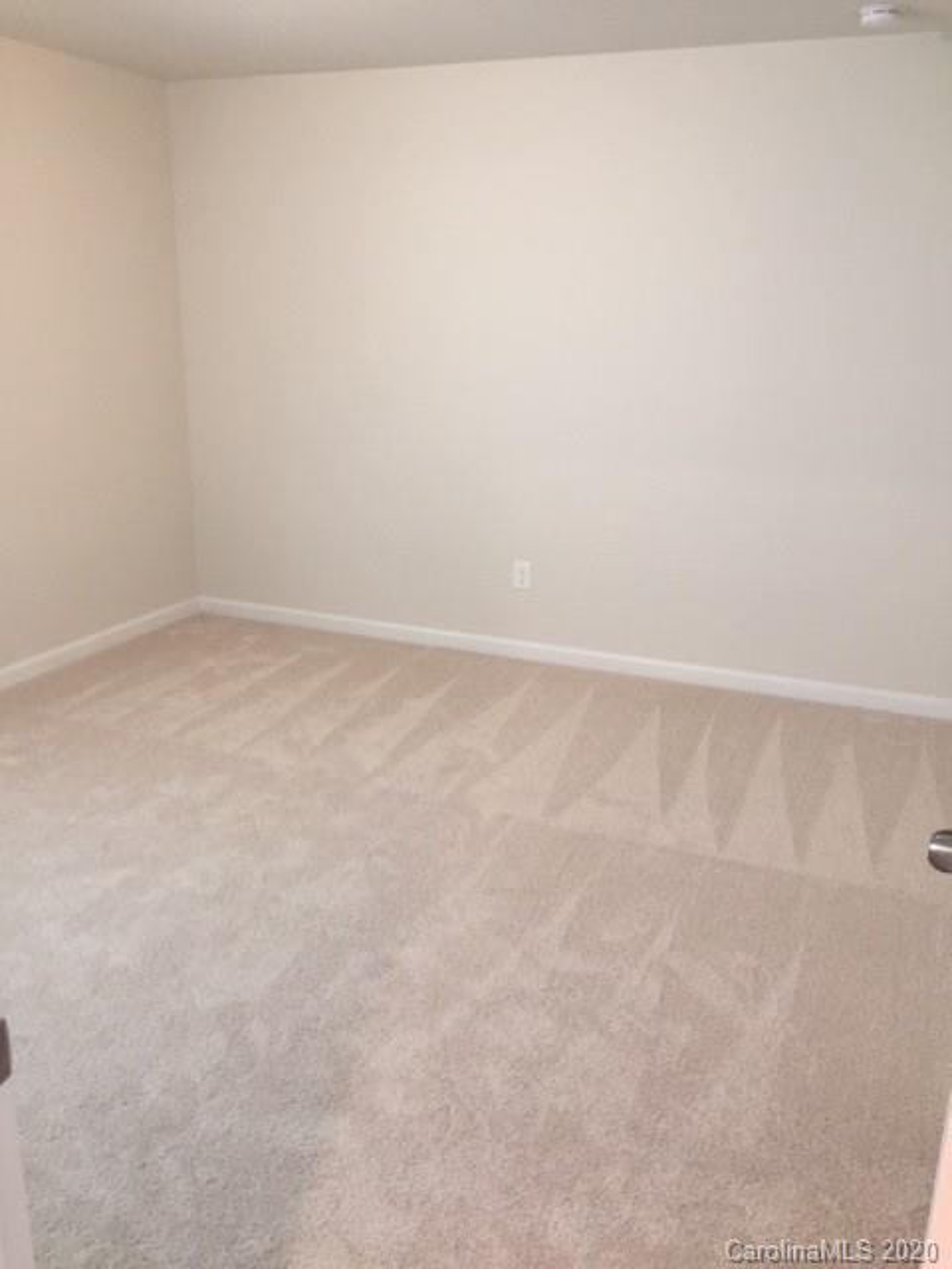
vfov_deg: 61.7
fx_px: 1063
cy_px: 634
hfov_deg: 48.2
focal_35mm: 29
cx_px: 476
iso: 125
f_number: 2.2
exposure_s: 1/30
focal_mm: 4.15
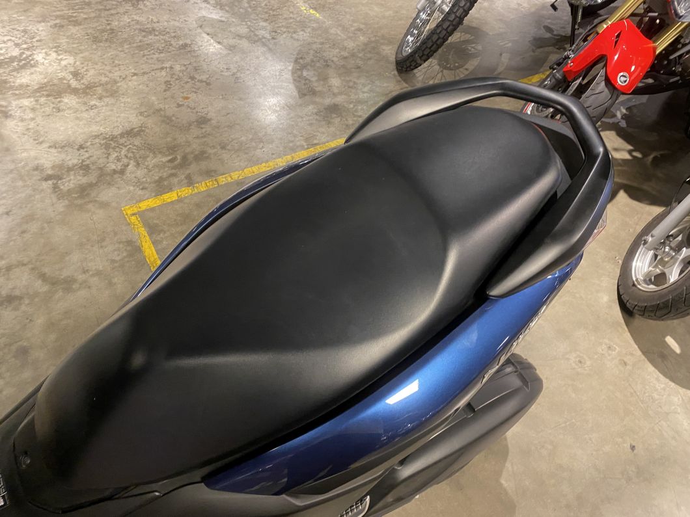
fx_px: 518
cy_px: 258
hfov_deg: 67.3
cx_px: 345
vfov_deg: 53.1
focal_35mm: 26
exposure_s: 1/50
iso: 400
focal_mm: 4.25
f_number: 1.8
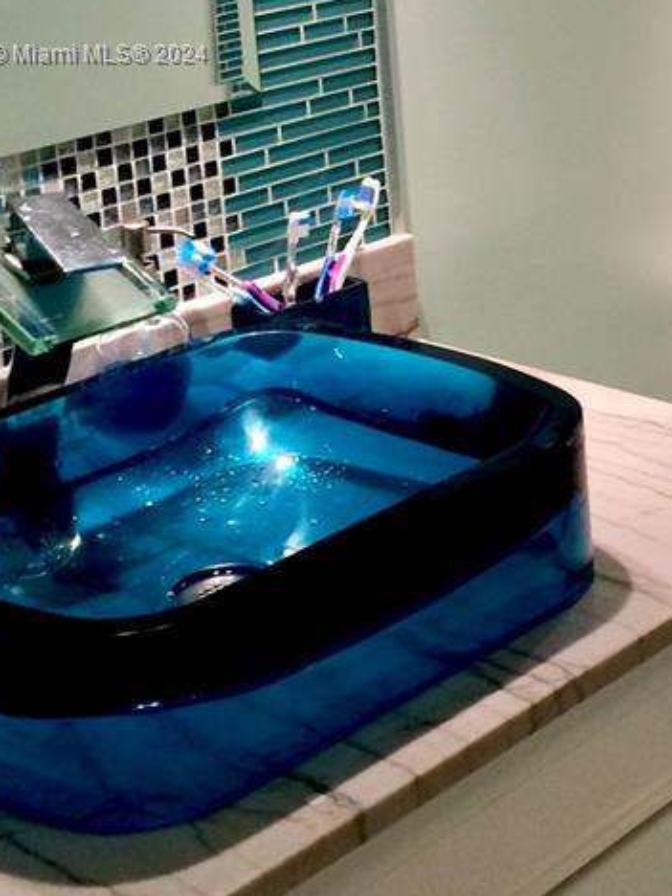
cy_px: 56
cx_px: 718
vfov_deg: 24.5
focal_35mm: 77
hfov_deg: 18.5
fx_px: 1993
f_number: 2.2
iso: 80
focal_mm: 4.12
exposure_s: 1/30
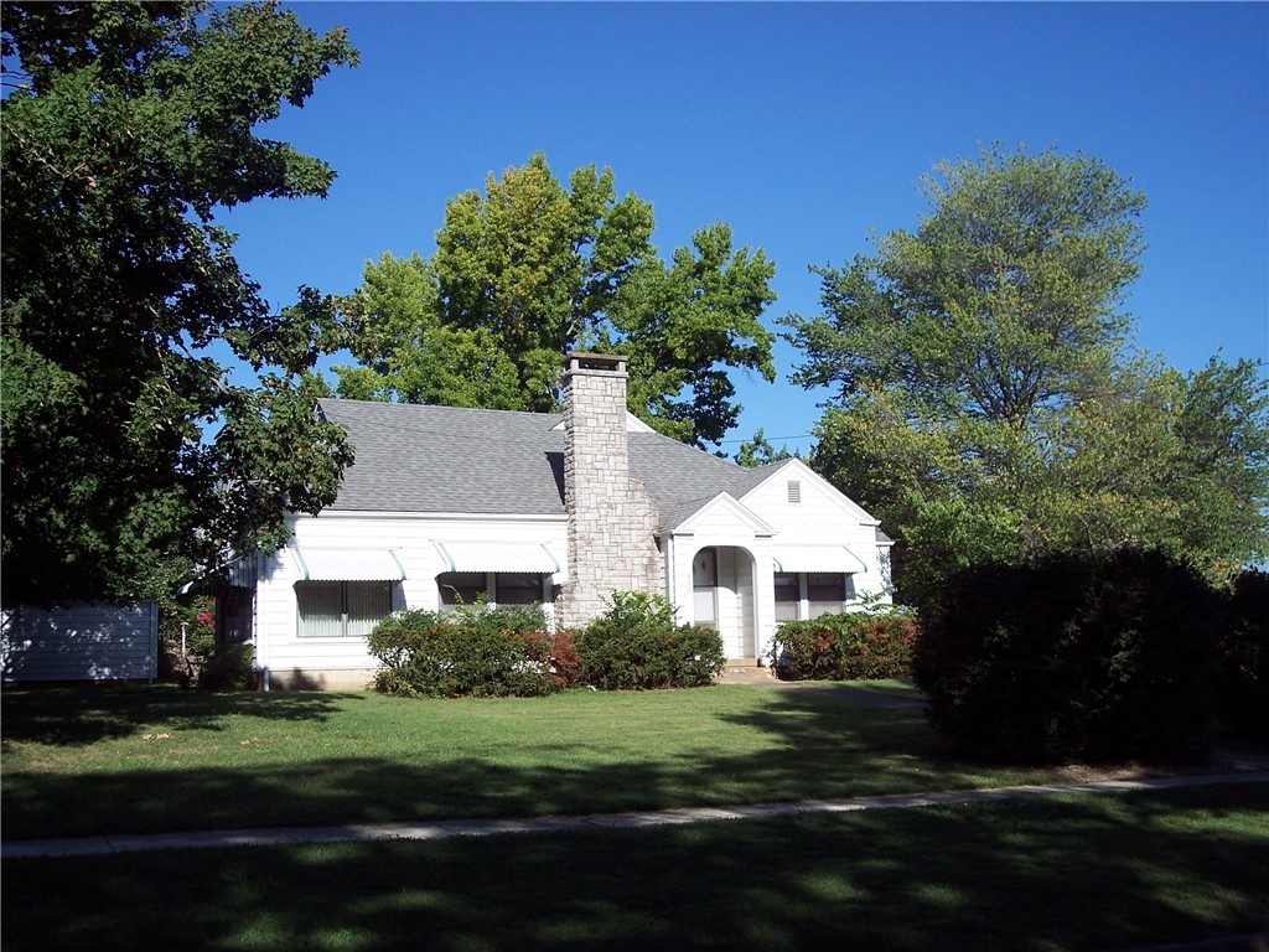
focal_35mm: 39
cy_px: 476
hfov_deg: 47.9
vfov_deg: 36.8
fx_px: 1430
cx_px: 634
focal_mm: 8
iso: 100
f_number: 4
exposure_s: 1/750
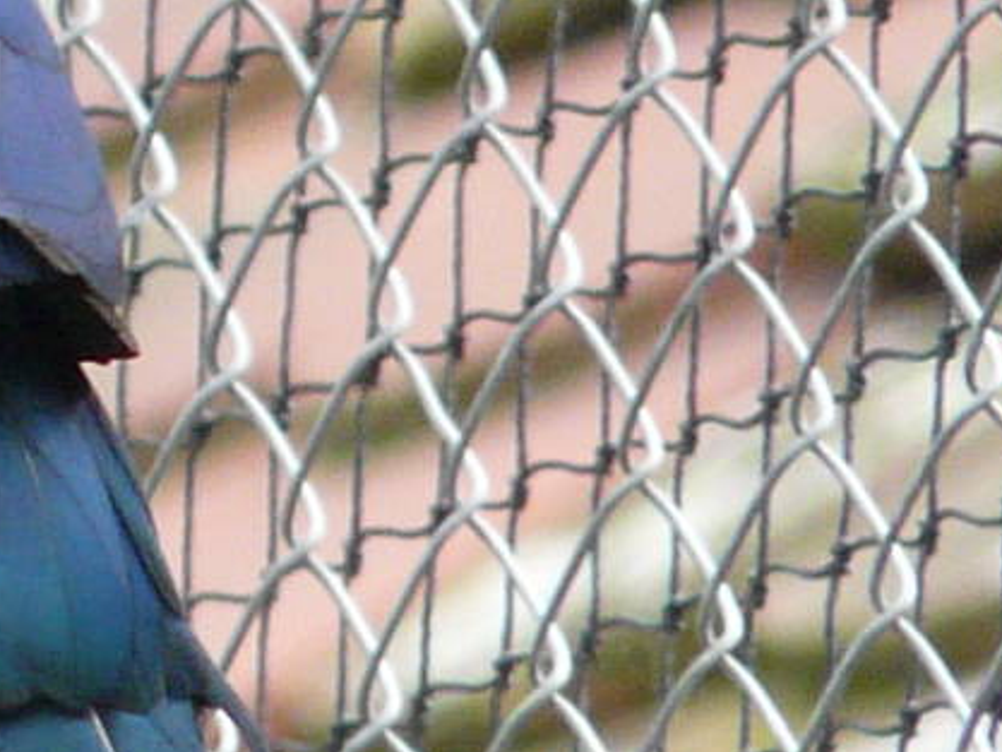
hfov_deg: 0.9
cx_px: -846
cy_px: -99
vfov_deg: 0.7
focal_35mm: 2140
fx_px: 61963
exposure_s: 1/125
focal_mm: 57.4
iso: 200
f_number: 3.6
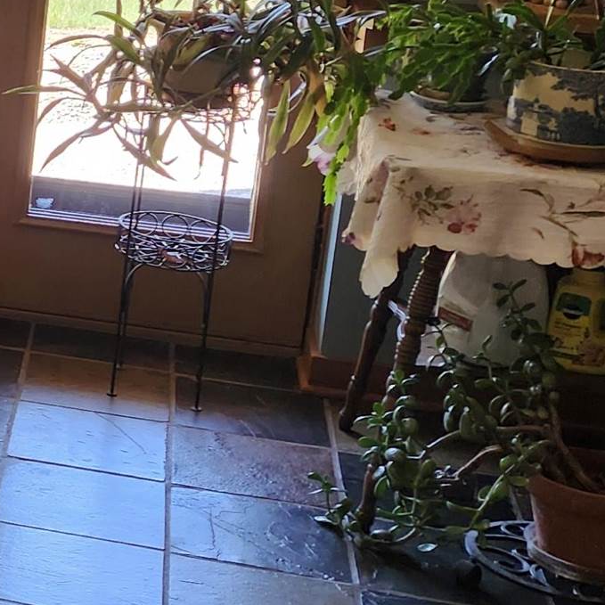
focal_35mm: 92
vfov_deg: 18.7
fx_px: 1819
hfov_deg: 15.0
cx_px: -634
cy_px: 107
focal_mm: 5.54
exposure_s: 1/120
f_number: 1.8
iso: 200
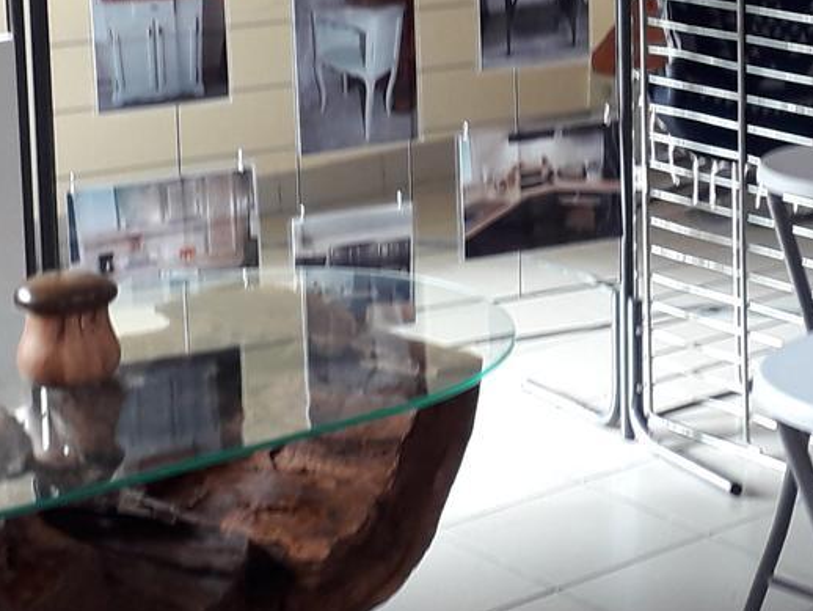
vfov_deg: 14.6
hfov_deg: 19.5
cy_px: -8
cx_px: 596
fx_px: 2350
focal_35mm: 100
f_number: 1.9
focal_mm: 3.6
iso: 64
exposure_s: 1/50
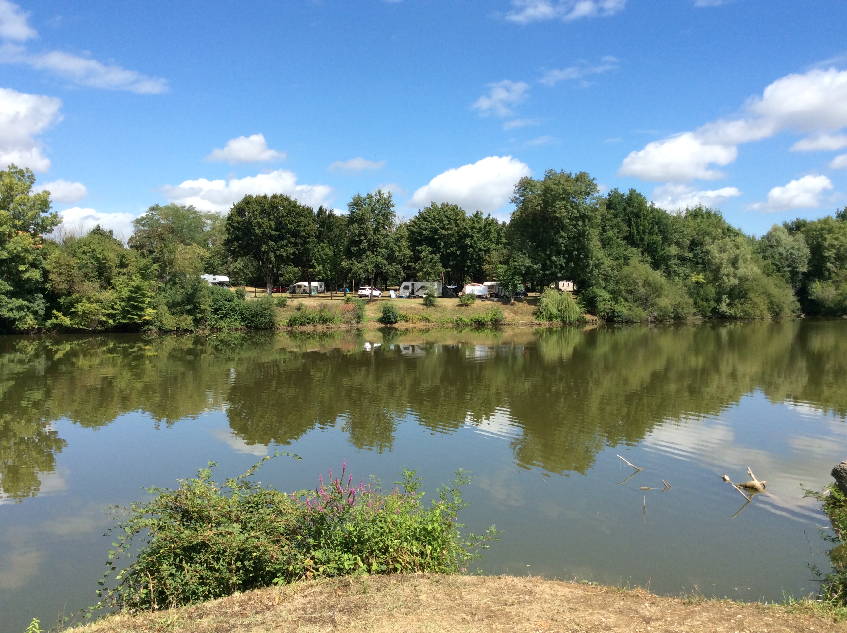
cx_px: 424
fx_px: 782
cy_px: 316
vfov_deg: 44.1
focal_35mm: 32
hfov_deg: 56.9
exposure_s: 1/1362
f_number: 2.4
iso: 32
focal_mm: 3.3
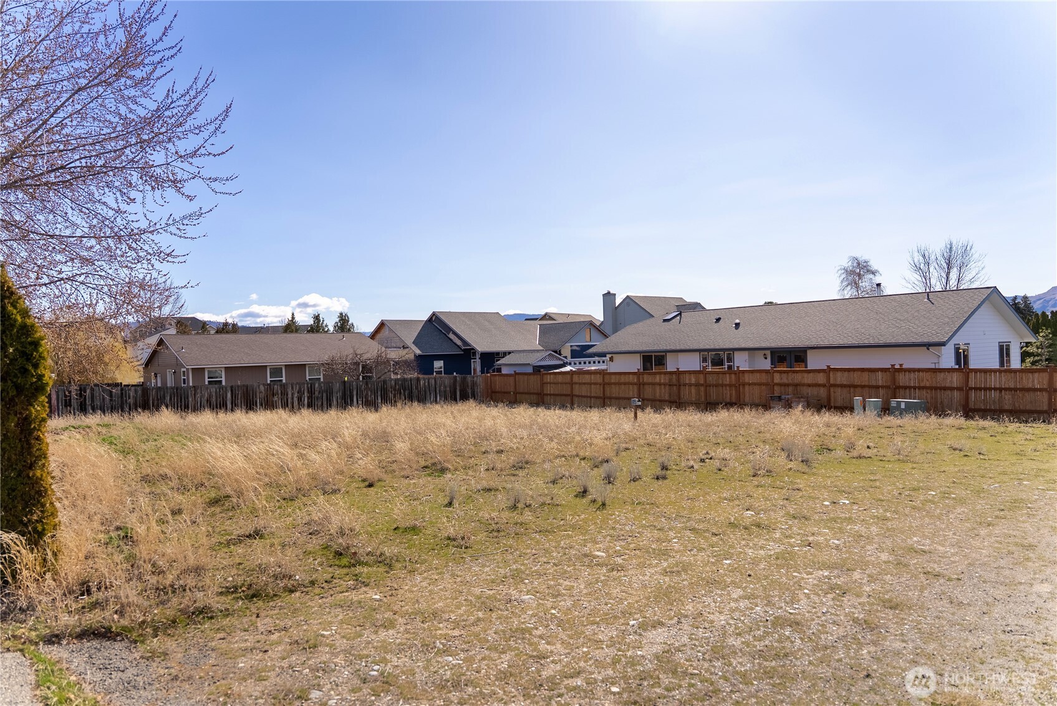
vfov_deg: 53.2
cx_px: 528
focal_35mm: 24
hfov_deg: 73.7
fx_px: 705
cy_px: 353
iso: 100
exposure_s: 1/8000
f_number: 2.8
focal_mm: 24
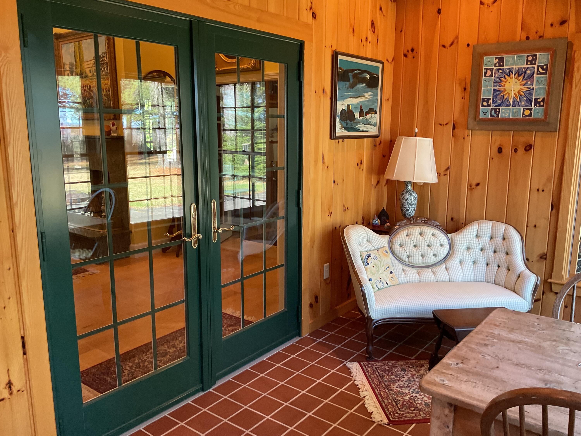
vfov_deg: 48.2
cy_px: 218
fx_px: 487
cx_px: 290
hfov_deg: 61.7
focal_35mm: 29
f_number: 1.8
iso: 200
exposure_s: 1/60
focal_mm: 3
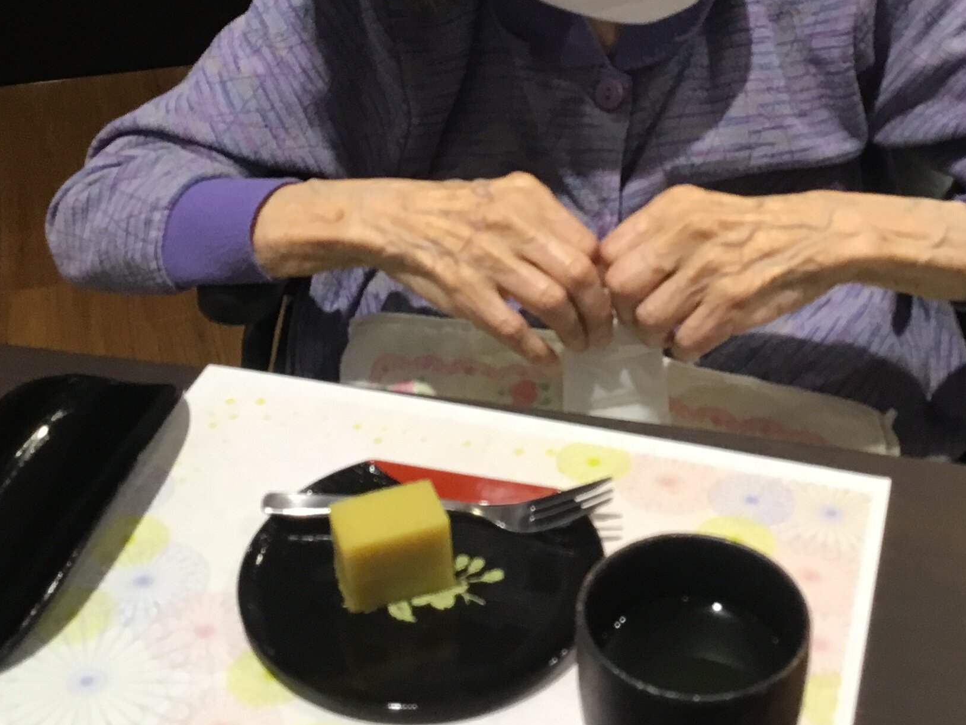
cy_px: 117
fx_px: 1730
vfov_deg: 23.2
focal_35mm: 62
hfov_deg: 31.1
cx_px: 564
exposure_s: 1/30
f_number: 2.4
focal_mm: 3.3
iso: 64
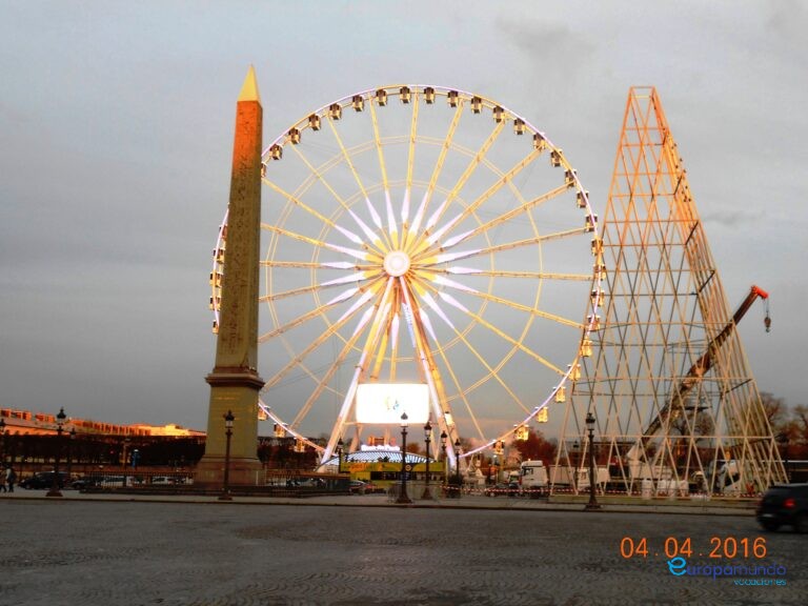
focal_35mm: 39
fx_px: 910
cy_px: 303
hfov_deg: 47.9
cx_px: 404
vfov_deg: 36.8
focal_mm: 6.7
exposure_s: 1/50
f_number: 3.9
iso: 80
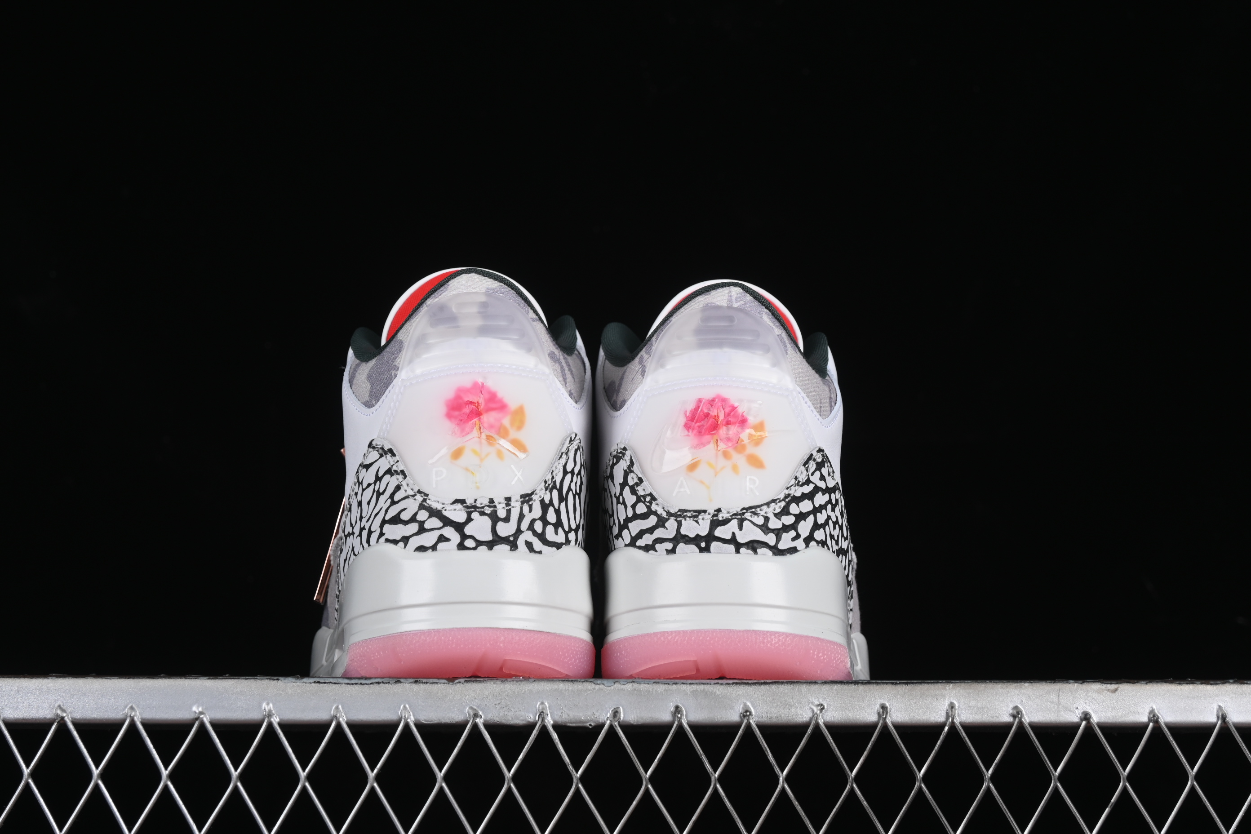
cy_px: 417
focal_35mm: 75
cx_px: 626
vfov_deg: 18.2
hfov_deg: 27.0
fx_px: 2606
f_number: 8
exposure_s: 1/80
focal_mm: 50
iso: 160
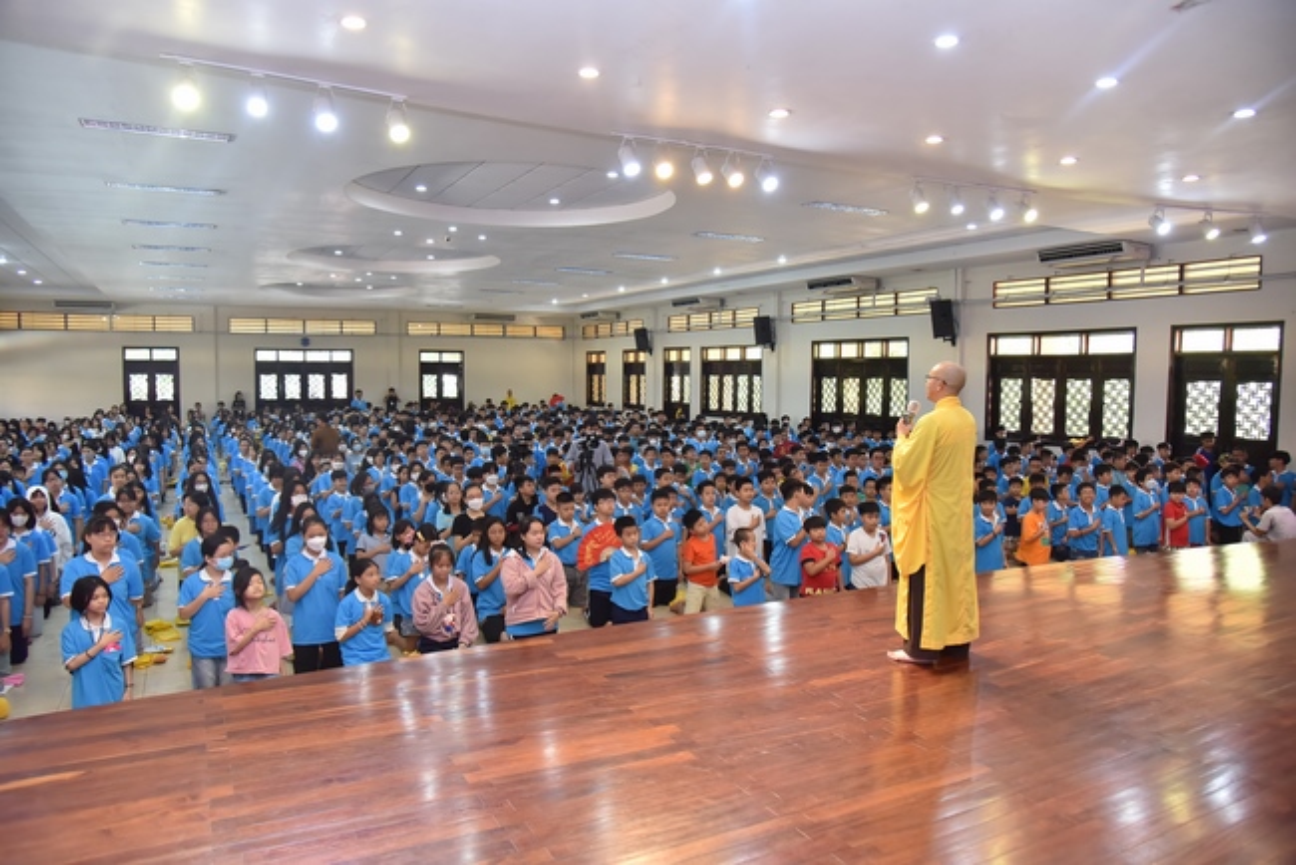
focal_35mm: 24
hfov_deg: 73.7
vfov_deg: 53.2
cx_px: 648
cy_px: 432
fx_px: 864
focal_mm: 24
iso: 1600
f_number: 4.5
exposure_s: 1/125
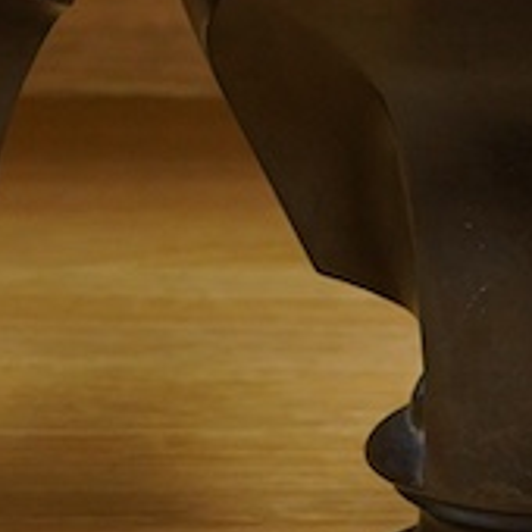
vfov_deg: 8.5
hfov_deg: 8.6
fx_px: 3530
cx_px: 125
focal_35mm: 203
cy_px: -144
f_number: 8
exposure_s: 1/125
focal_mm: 30
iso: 1250
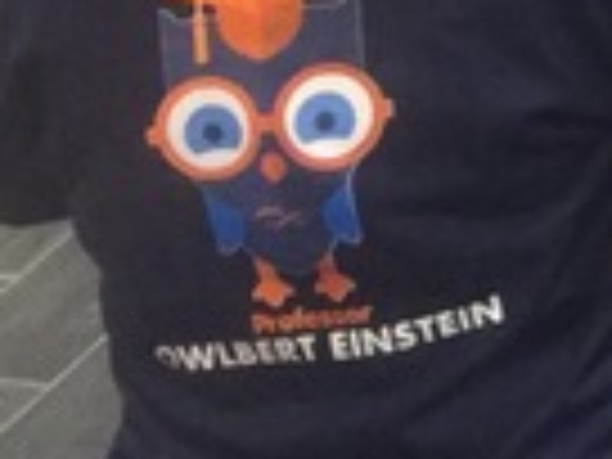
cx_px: 1580
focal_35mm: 154
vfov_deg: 8.8
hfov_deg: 10.6
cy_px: -598
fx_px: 2723
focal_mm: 4.15
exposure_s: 1/30
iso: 250
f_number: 2.2
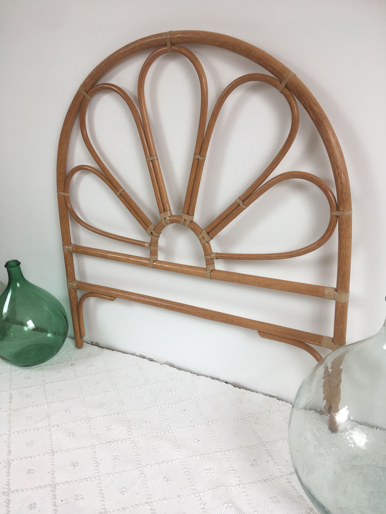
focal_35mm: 29
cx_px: 193
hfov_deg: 48.2
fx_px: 431
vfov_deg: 61.7
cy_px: 257
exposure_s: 1/50
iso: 32
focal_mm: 4.15
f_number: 2.2
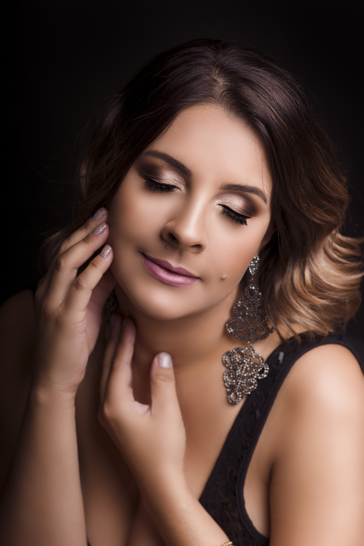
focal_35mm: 85
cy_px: 273
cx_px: 182
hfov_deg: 16.1
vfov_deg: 23.9
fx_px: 1289
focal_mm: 85
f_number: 4.5
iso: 50
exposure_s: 1/200
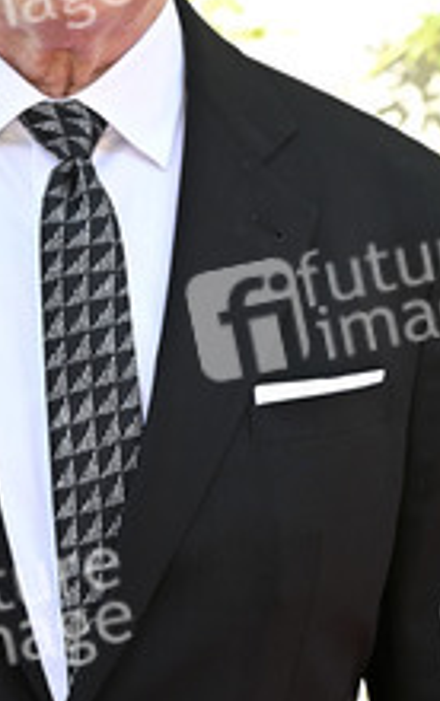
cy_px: 147
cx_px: 61
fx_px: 4459
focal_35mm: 233
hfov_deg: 5.6
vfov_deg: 9.0
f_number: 5.6
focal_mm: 84
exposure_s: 1/320
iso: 640
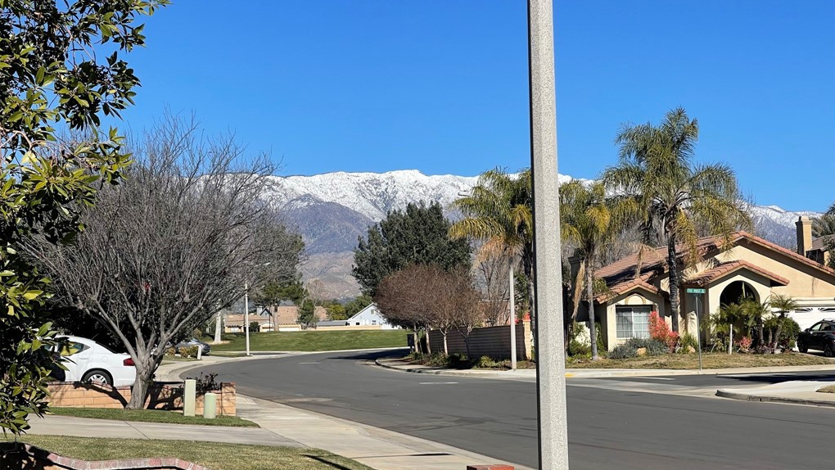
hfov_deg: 30.1
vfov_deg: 17.2
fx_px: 1550
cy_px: 246
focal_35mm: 70
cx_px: 418
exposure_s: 1/1647
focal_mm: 7.5
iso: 20
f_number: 2.2
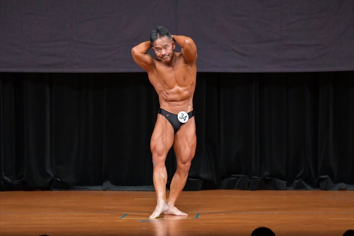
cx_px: 177
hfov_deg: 7.2
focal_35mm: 285
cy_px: 118
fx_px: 2801
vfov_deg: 4.8
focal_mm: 190
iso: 5000
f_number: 5.6
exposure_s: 1/400
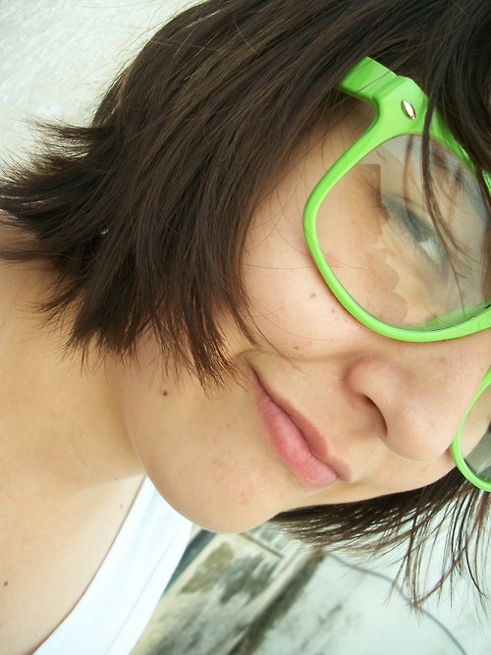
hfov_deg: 41.8
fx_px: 643
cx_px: 246
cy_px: 328
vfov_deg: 54.0
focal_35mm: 34
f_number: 2.8
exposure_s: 1/400
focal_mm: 5.7
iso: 80
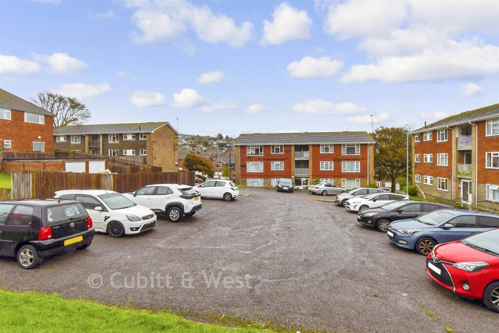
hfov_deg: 93.3
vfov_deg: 70.5
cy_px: 166
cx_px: 250
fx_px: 236
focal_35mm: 17
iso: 400
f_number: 8
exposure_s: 1/200
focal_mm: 11.5
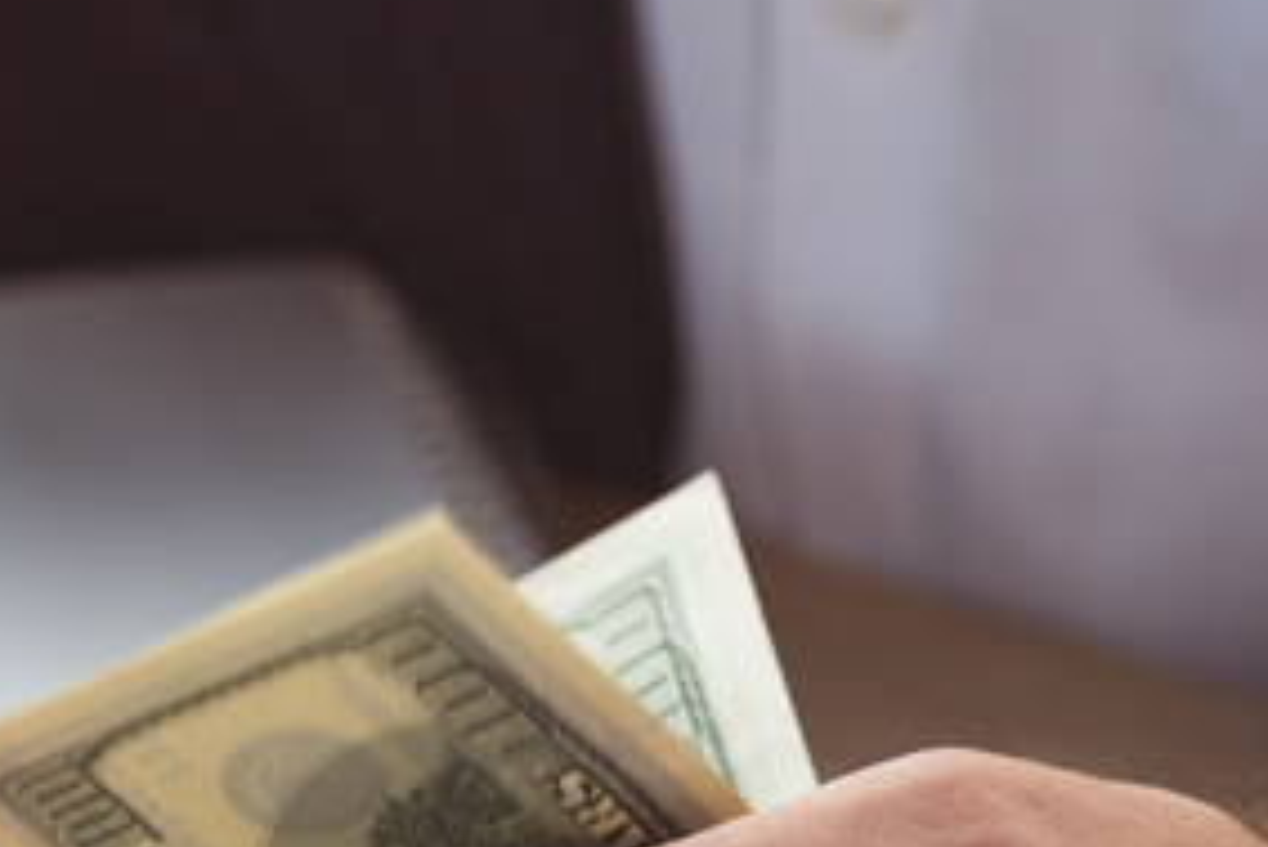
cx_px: 253
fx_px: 13038
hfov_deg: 5.6
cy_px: 813
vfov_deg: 3.7
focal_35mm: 370
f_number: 6.3
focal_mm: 105
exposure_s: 1/200
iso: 200
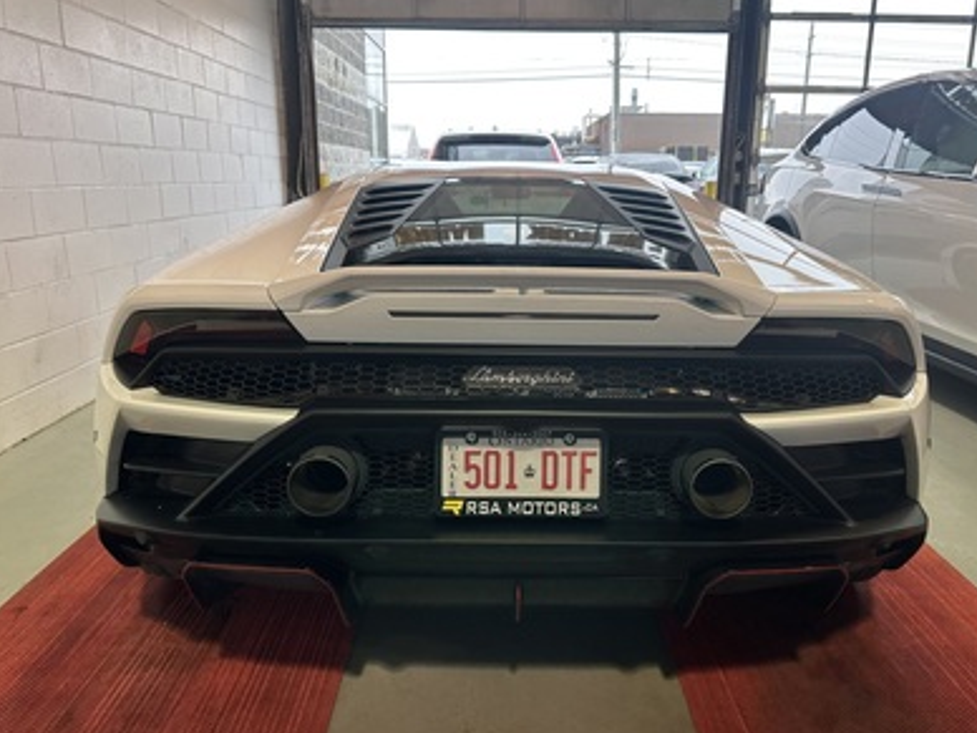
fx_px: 734
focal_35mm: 26
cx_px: 521
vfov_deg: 53.0
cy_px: 351
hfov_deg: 67.2
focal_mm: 6.86
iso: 80
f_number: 1.78
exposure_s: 1/120
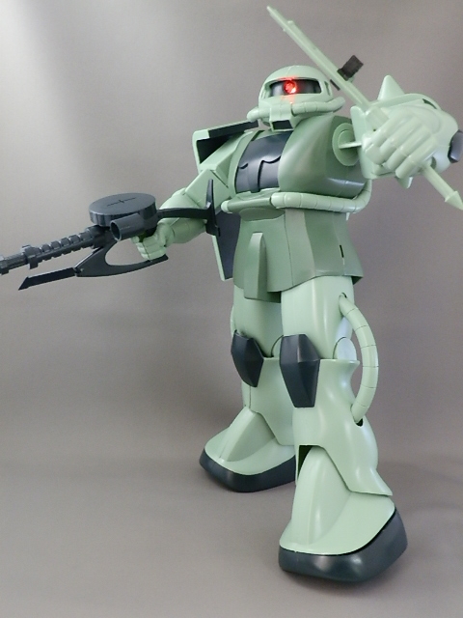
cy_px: 309
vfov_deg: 54.0
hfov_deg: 41.8
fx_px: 606
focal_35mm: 34
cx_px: 232
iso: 200
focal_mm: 6.17
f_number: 3.5
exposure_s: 1/13
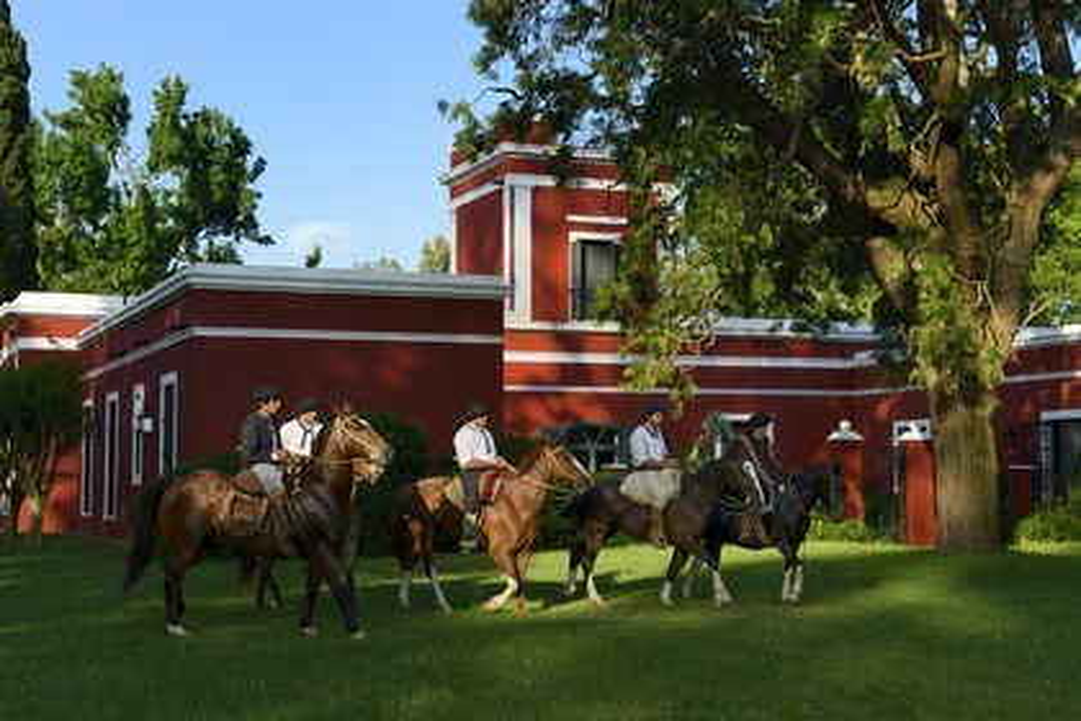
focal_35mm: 60
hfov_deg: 33.4
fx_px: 1802
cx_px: 540
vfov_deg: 22.6
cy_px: 360
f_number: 9
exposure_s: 1/160
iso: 200
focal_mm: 60
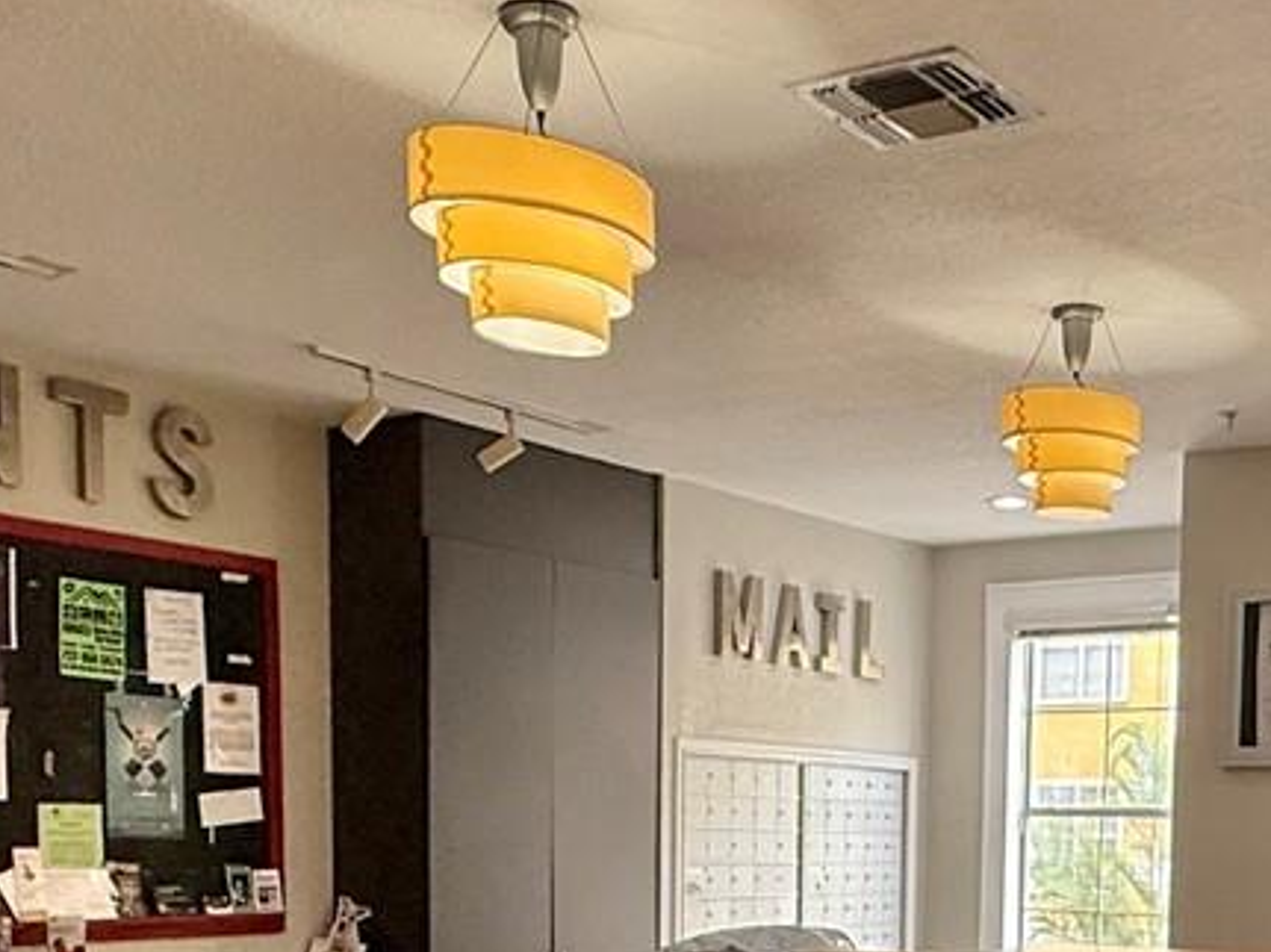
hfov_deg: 36.6
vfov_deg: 26.0
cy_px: 1032
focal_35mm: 52
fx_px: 1909
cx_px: 814
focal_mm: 2.22
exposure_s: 1/109
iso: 200
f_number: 2.2
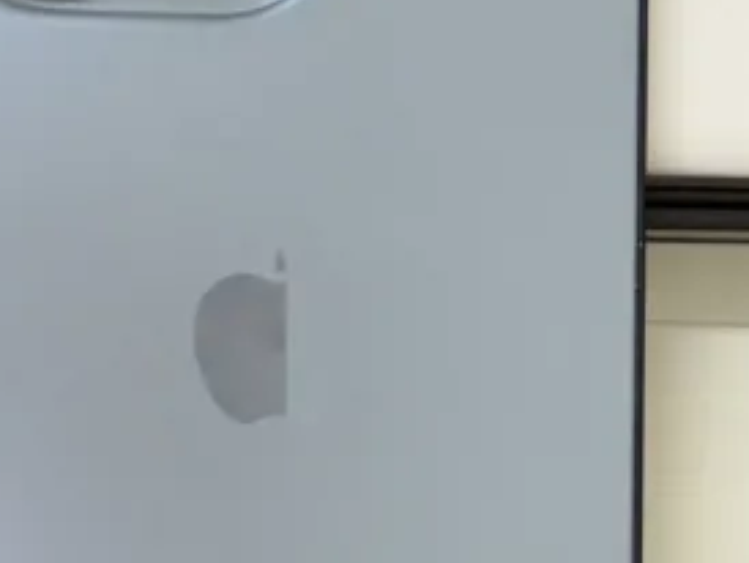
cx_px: 350
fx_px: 1213
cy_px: 325
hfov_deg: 34.3
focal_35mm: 56
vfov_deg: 26.1
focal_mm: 2.22
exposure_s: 1/100
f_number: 2.2
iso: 160
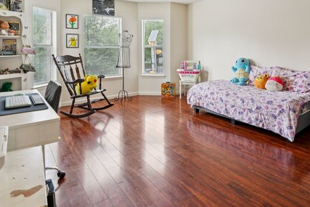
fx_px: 207
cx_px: 189
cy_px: 58
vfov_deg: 51.4
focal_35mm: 24
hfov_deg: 72.7
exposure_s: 1/20
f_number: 8
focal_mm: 16
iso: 400
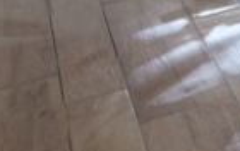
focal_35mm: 145
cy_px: -2
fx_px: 950
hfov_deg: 12.6
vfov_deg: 9.0
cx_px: 483
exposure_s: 1/30
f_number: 2.2
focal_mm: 4.12
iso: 125
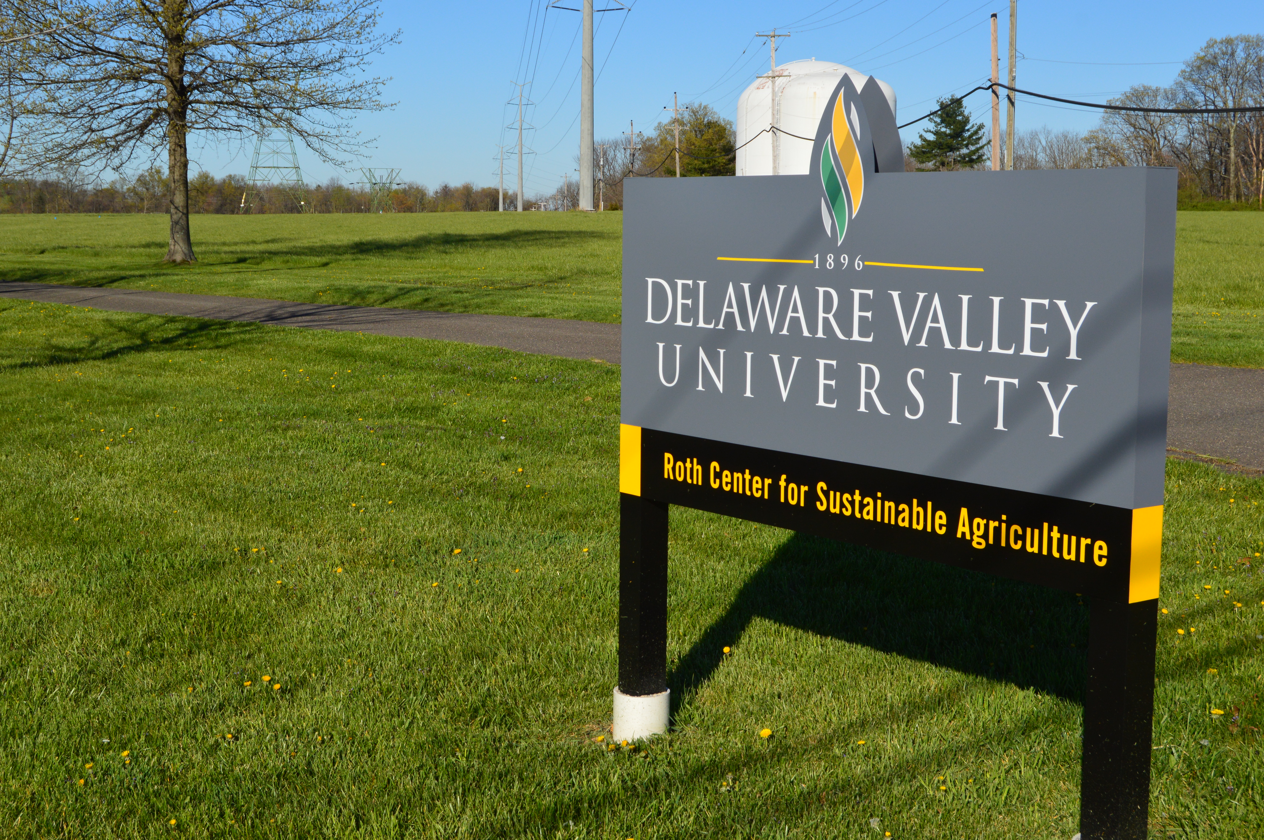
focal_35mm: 48
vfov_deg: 28.0
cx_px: 632
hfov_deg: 41.1
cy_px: 420
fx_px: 1684
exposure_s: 1/500
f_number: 11
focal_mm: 32
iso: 280
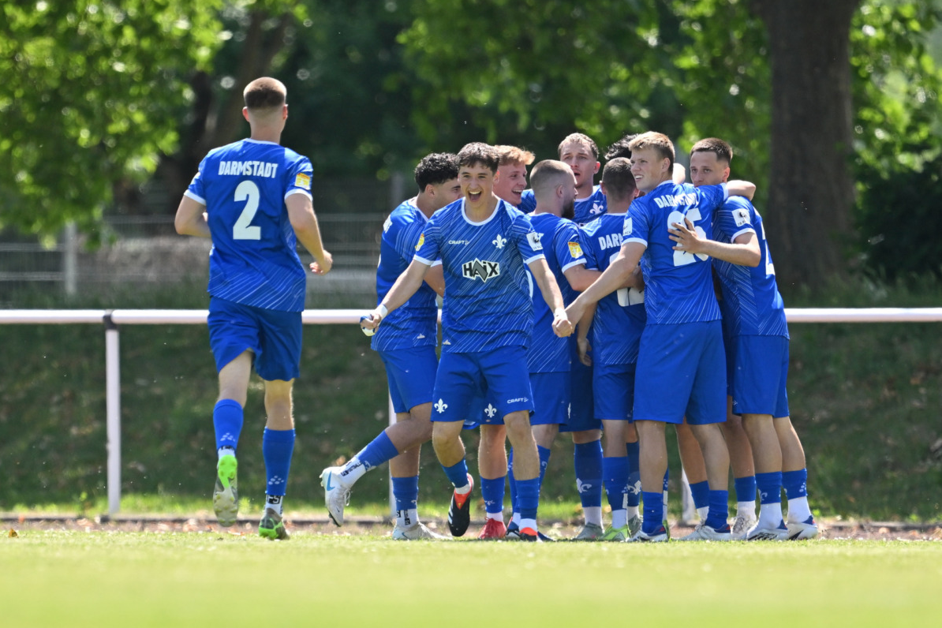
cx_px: 473
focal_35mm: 402
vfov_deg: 3.4
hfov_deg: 5.1
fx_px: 10518
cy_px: 314
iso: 320
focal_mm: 400
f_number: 2.8
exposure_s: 1/3200
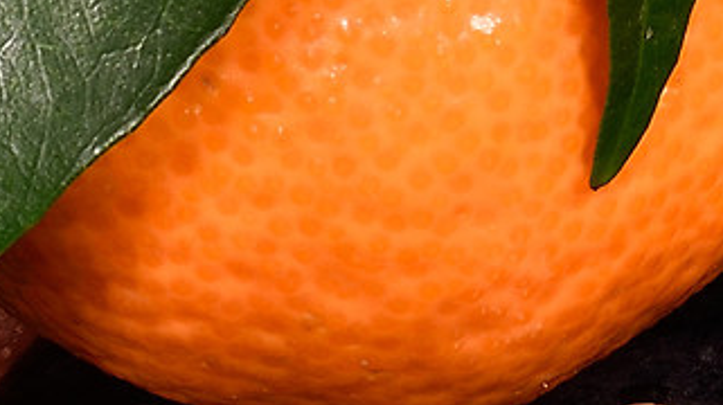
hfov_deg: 2.6
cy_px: -290
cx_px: 797
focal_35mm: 823
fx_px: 15766
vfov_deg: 1.5
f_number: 16
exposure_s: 13
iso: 100
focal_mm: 105
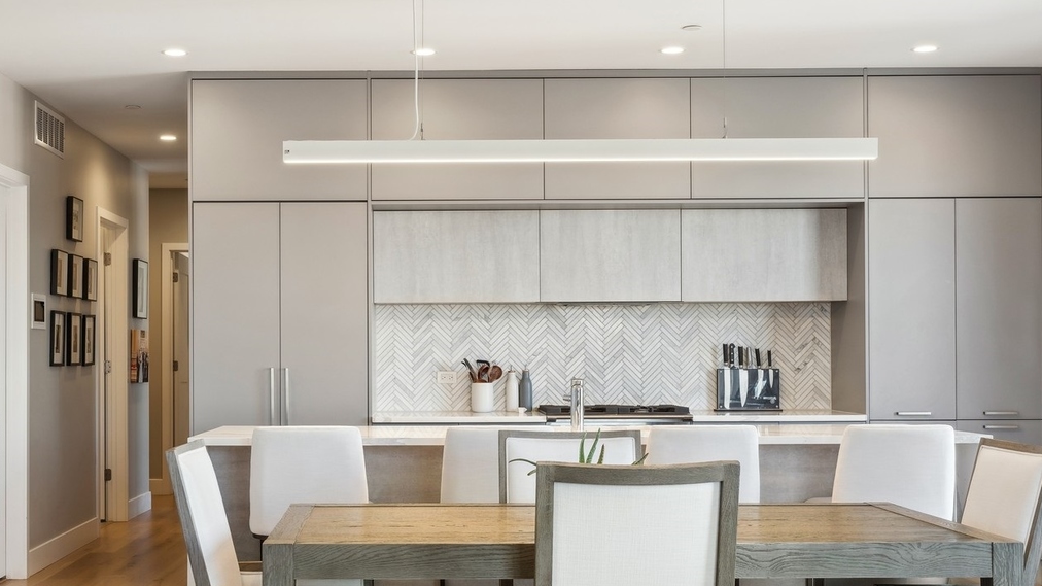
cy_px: 352
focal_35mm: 52
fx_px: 1437
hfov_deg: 39.7
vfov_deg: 23.0
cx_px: 418
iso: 200
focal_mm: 31
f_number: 8
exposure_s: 1/13
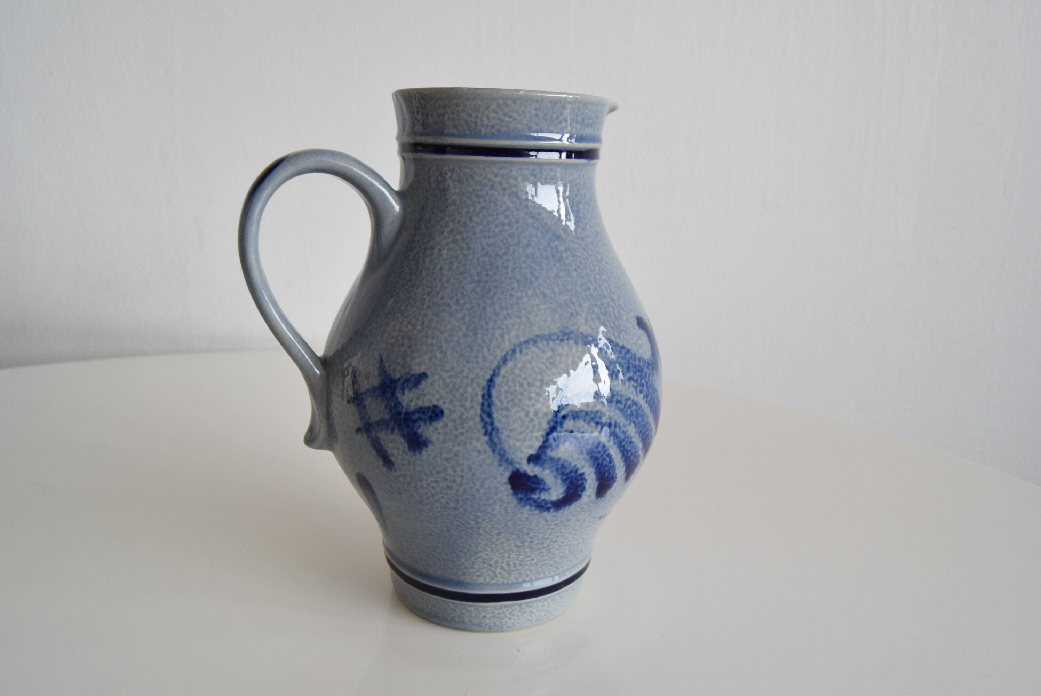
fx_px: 781
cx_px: 520
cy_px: 348
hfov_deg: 67.3
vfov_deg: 48.0
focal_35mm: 27
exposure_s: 1/200
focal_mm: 18
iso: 1600
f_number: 7.1
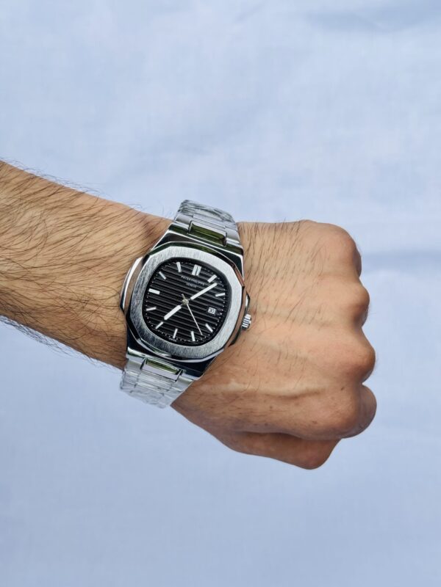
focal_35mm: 48
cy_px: 294
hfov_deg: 30.3
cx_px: 220
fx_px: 815
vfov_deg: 39.7
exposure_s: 1/1458
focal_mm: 6.76
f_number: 1.78
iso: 64
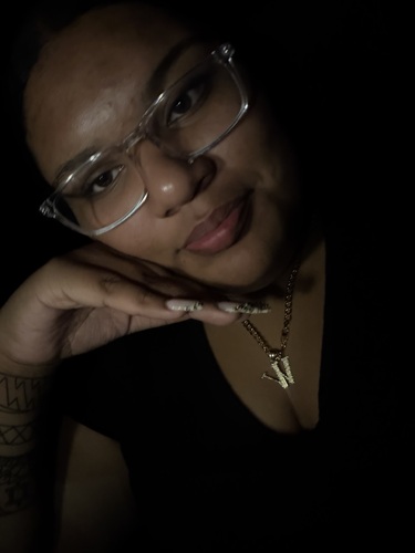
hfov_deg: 58.9
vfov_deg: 73.9
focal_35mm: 23
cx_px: 208
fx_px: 368
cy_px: 276
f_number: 1.9
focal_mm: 2.69
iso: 1000
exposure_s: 1/17
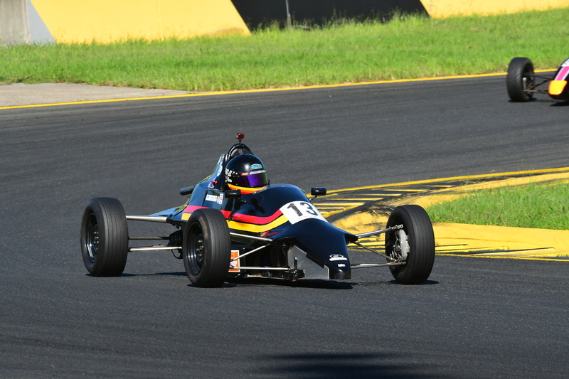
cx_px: 284
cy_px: 190
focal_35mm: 405
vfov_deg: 3.4
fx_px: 6400
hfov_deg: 5.1
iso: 500
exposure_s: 1/640
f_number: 11
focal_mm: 270
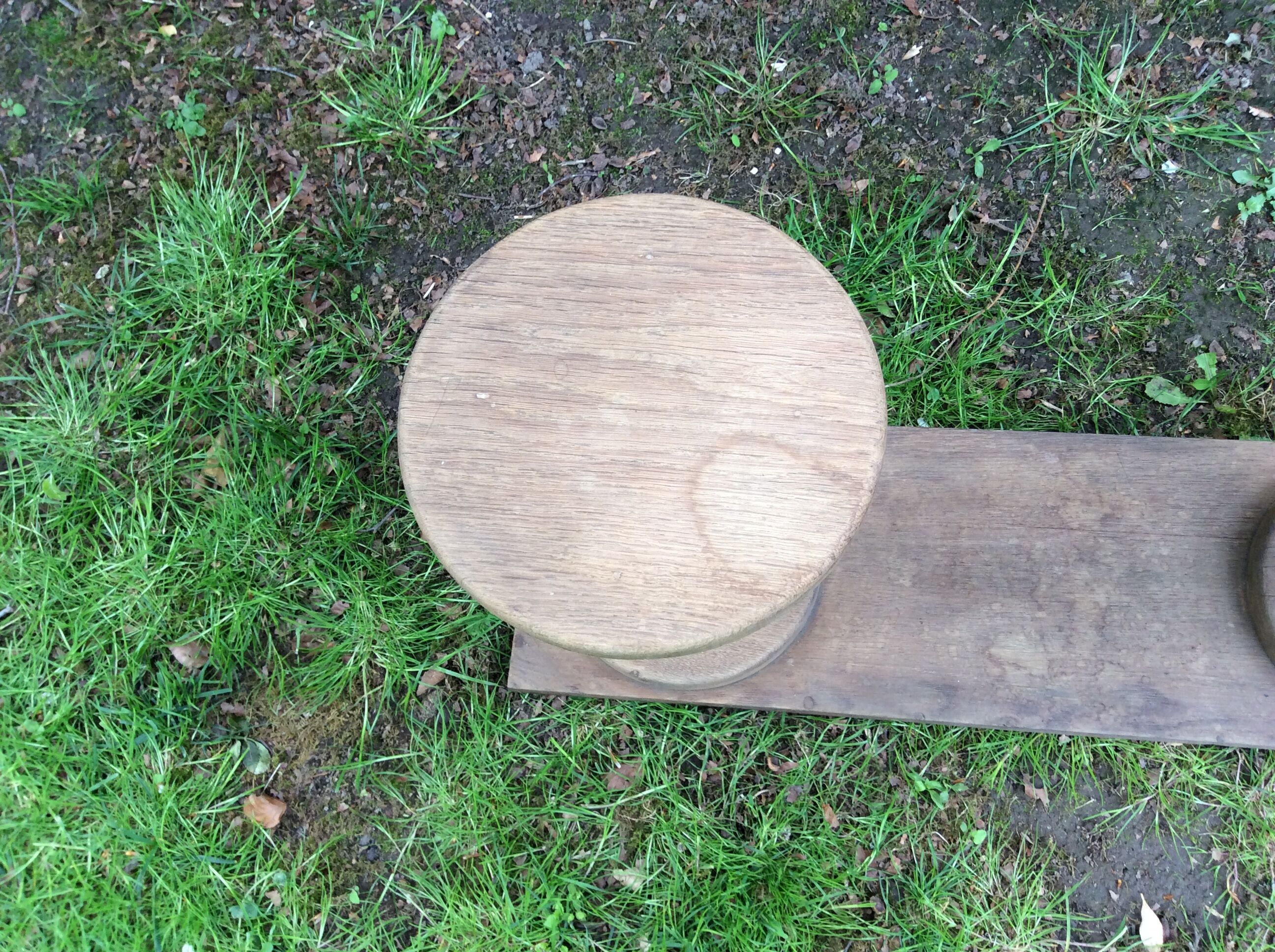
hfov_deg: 56.9
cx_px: 638
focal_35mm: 32
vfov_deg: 44.1
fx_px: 1177
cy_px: 476
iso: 40
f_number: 2.4
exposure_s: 1/100
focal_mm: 3.3
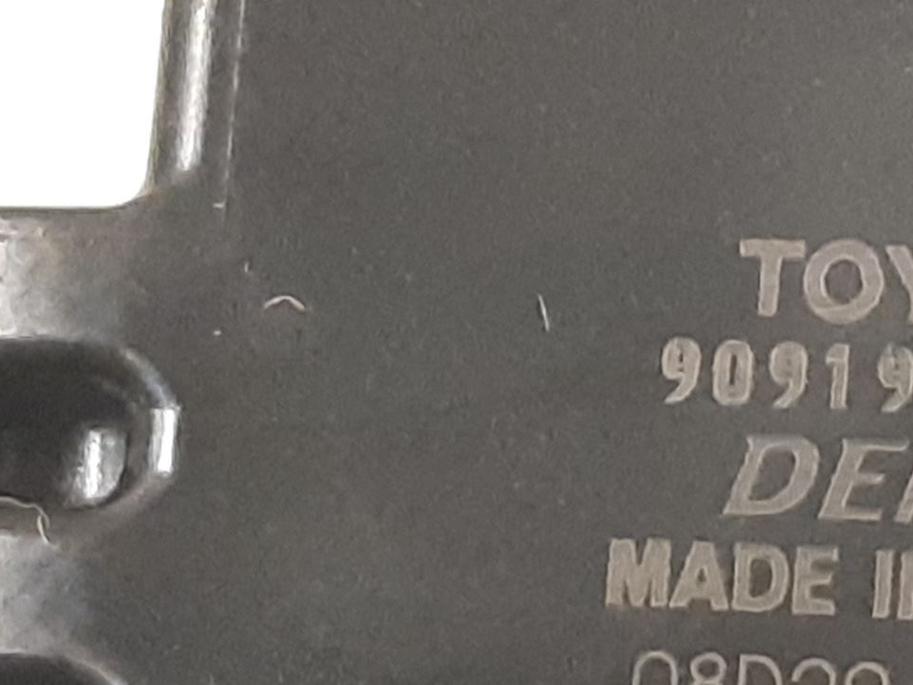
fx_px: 1451
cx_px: 855
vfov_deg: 26.2
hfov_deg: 32.8
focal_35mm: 55
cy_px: 513
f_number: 1.7
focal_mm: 3.93
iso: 320
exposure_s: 1/25
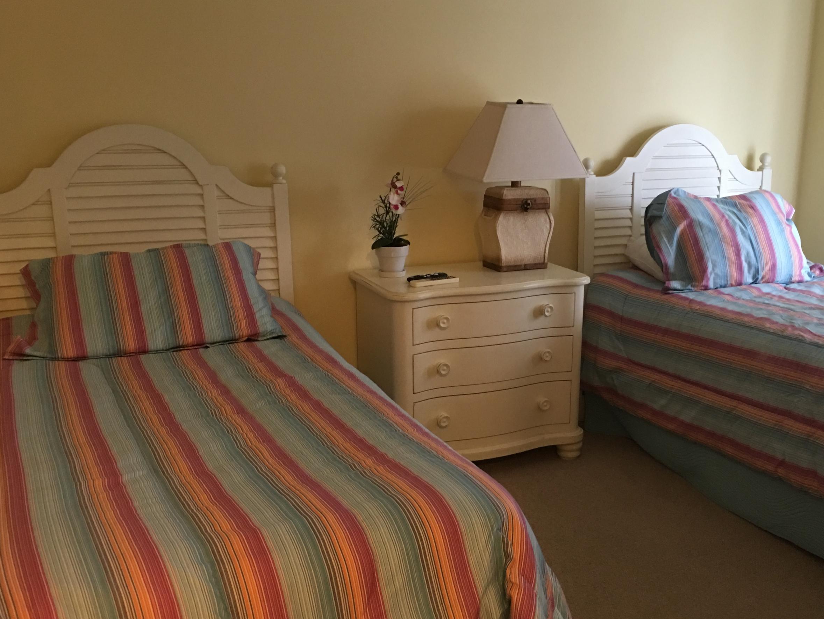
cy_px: 343
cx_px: 491
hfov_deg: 49.8
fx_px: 881
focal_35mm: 37
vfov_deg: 38.6
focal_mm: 4.15
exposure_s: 1/10
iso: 80
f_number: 2.2
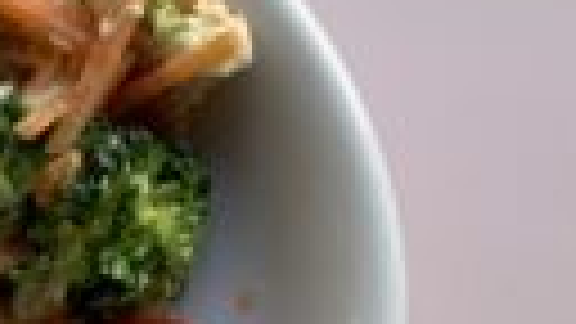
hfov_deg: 18.3
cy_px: 709
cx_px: -122
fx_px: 1695
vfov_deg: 9.9
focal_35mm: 111
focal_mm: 4.25
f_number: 1.8
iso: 32
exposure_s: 1/122
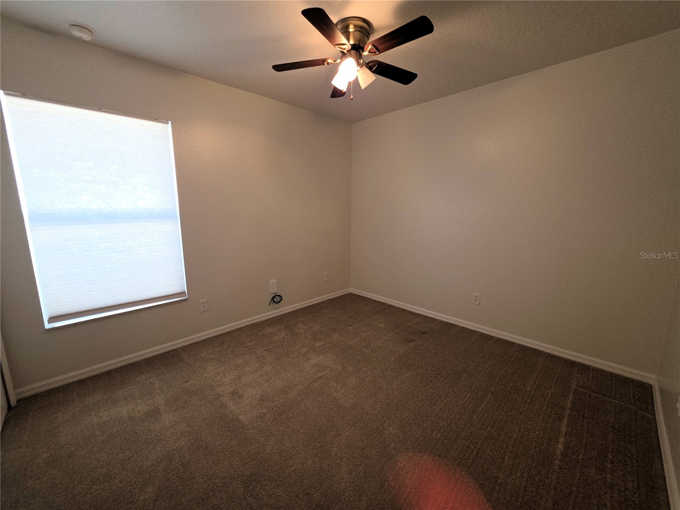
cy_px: 255
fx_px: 255
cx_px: 340
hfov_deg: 106.2
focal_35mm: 13
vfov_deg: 89.9
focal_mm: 2.2
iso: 80
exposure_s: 1/60
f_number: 1.9
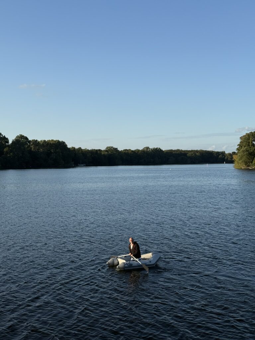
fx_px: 471
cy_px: 170
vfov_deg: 39.7
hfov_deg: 30.3
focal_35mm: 48
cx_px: 128
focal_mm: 6.76
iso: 100
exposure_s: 1/3226
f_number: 1.78
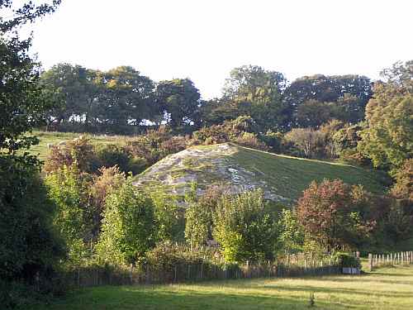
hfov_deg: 16.8
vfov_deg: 12.7
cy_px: 155
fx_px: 1396
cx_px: 206
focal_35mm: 117
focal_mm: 19.2
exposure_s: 1/125
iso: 80
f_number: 4.4
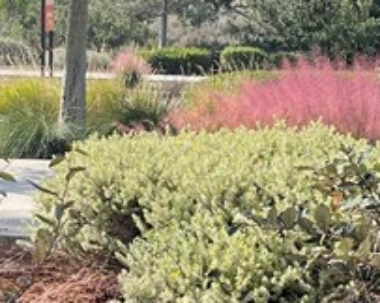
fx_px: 1438
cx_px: 176
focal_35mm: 128
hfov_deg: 15.1
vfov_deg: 12.0
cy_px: 187
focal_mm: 4.2
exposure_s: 1/1770
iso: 32
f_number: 1.6
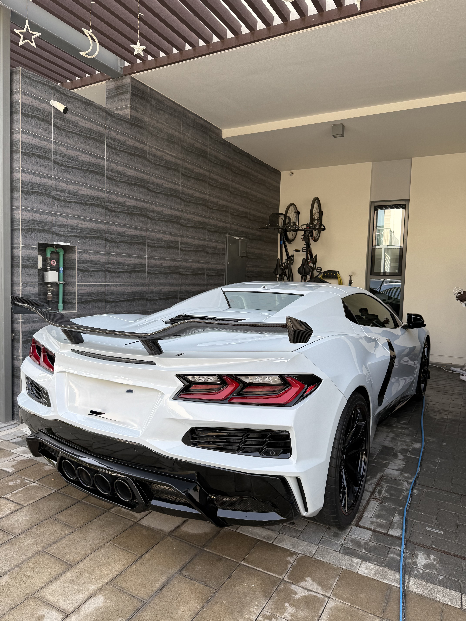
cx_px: 233
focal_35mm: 24
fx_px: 431
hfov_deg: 56.8
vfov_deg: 71.6
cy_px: 310
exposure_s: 1/677
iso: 80
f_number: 1.78
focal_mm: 6.76
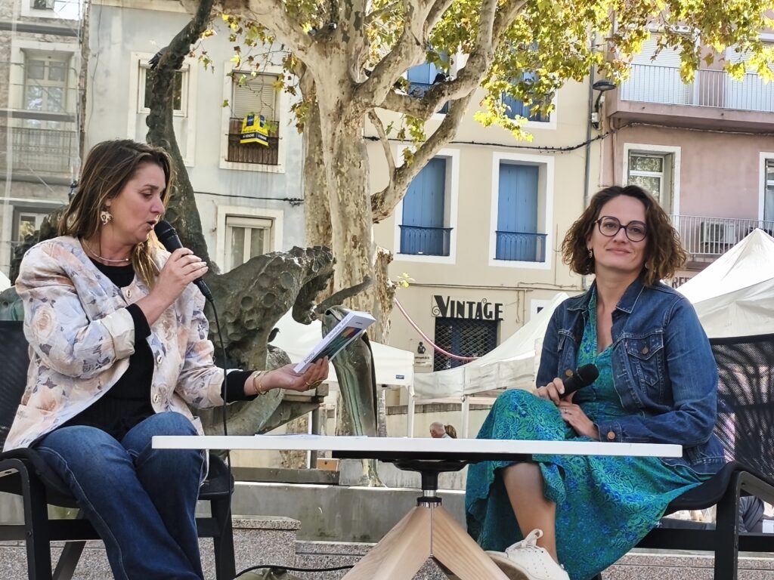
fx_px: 1699
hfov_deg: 25.7
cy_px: 290
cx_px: 387
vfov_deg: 19.4
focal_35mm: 76
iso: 50
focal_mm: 6.14
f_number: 1.65
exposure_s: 1/204
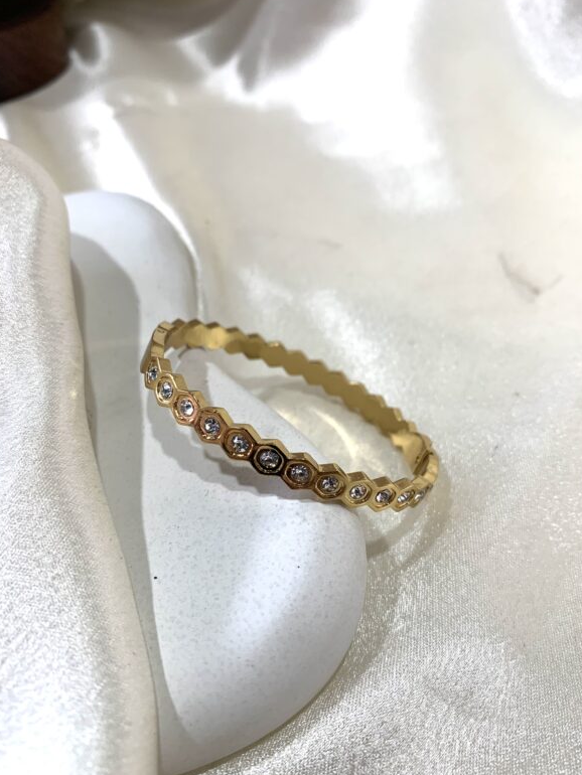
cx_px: 297
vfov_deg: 65.3
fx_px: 605
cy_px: 392
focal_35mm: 27
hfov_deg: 51.4
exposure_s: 1/100
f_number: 1.8
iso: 80
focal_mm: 4.25
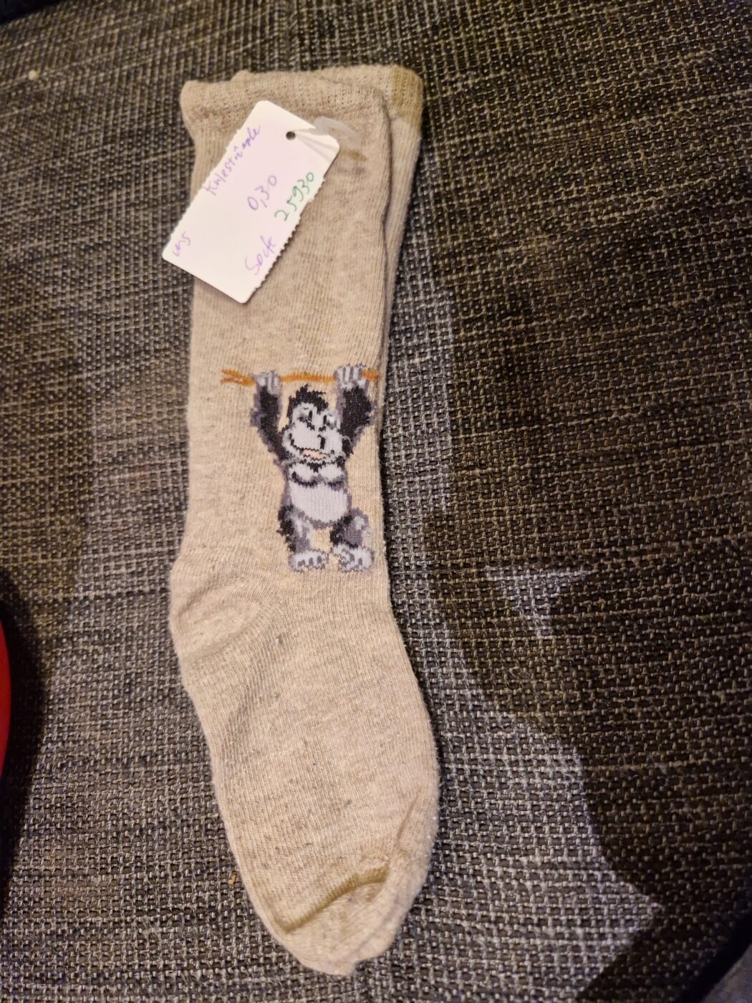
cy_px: 502
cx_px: 376
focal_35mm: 23
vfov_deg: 73.9
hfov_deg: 58.9
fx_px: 666
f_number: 1.8
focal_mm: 5.4
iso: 640
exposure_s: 1/100
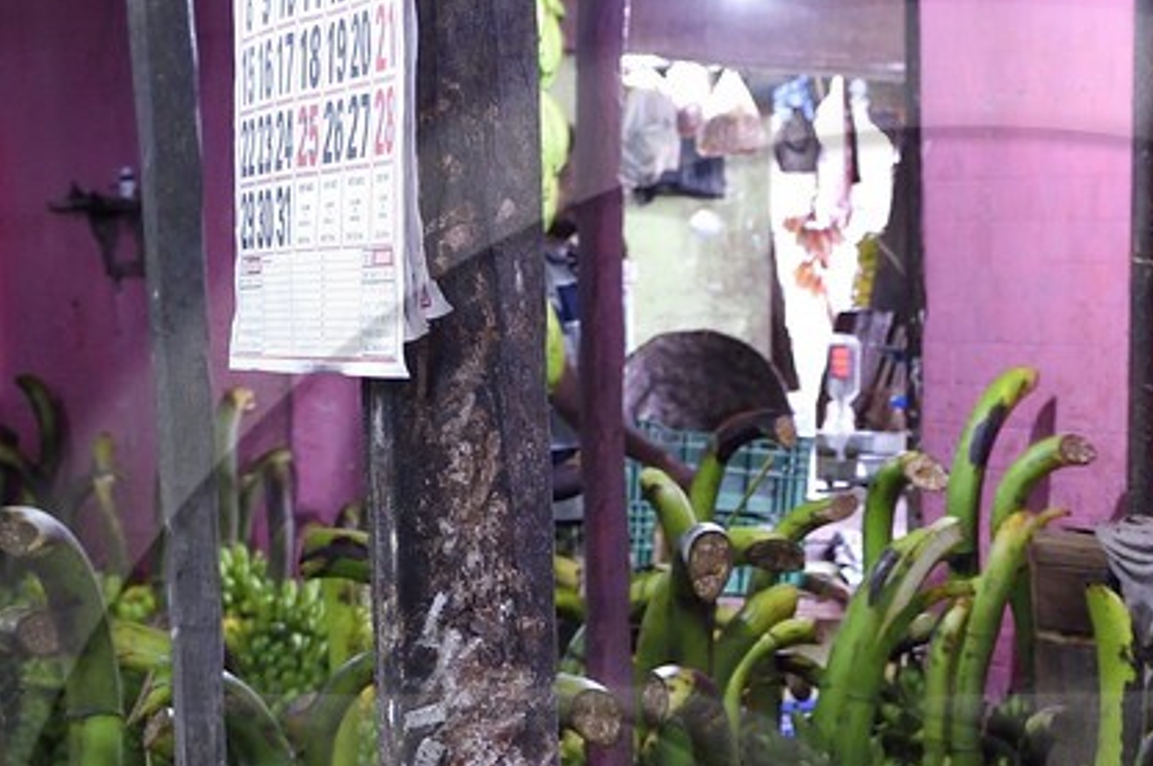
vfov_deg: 11.1
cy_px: 1148
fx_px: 3807
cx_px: 973
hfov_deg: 17.0
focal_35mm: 119
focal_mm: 31
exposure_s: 1/20
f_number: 5.6
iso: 1600
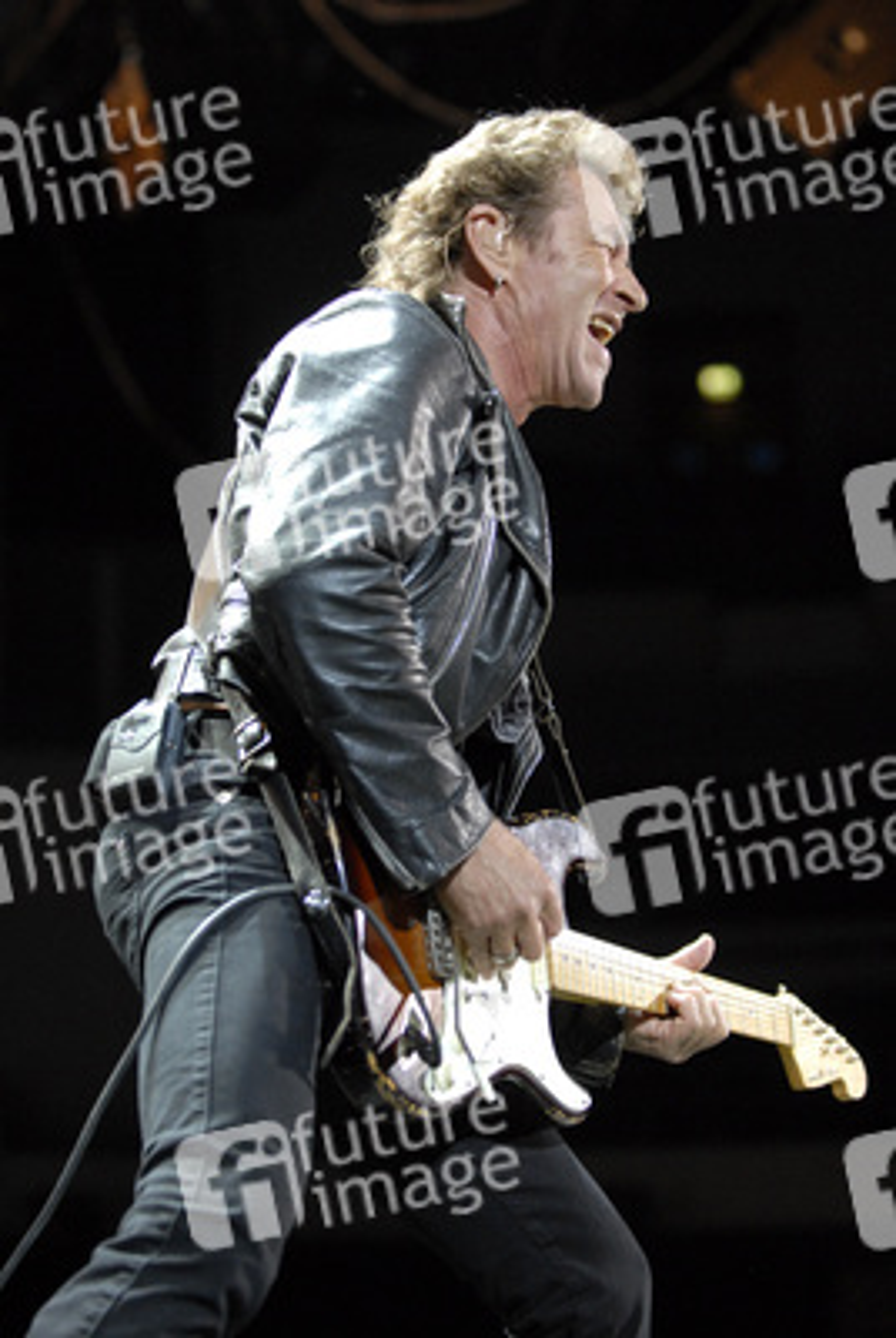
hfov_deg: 13.1
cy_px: 669
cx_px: 448
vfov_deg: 19.4
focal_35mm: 105
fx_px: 3906
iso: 800
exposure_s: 1/250
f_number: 2.8
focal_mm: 70
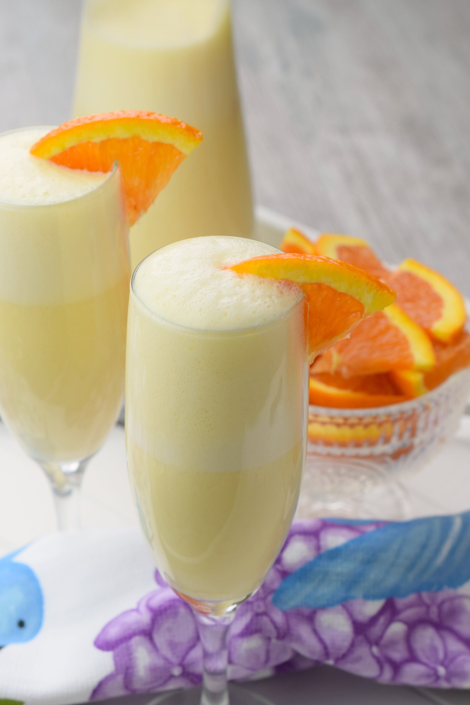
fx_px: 1390
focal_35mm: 71
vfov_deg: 28.4
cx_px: 195
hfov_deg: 19.2
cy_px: 401
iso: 400
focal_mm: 40
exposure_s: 1/200
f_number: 7.1
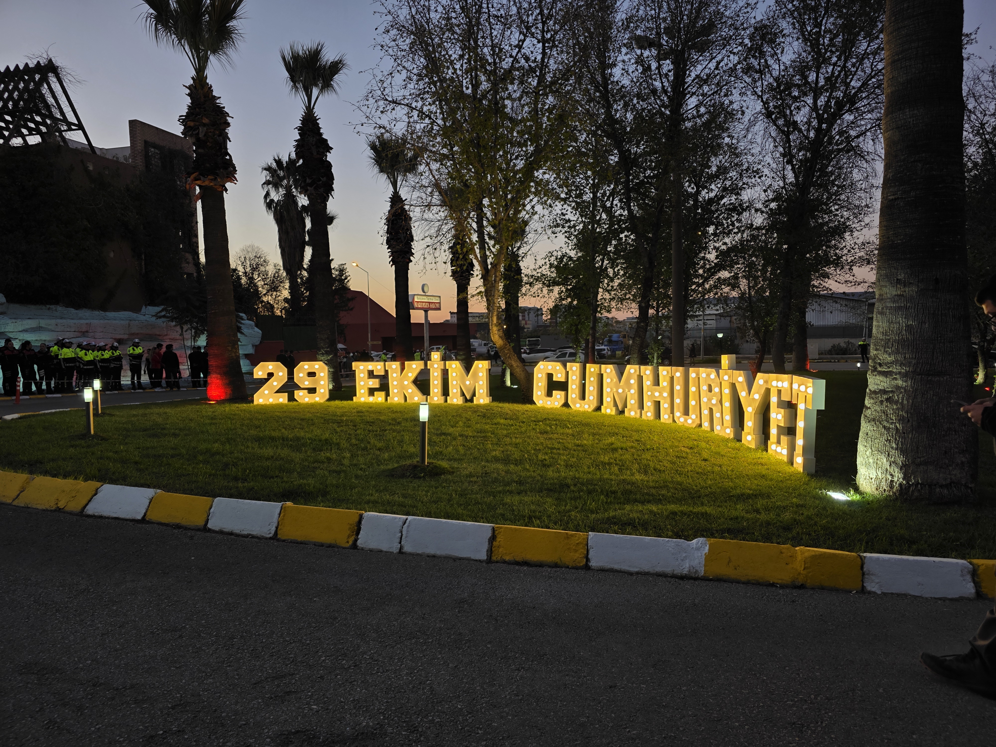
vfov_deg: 58.9
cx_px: 498
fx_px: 662
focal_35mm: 23
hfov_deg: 73.9
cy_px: 374
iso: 32
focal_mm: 6.3
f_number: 1.7
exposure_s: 1/100
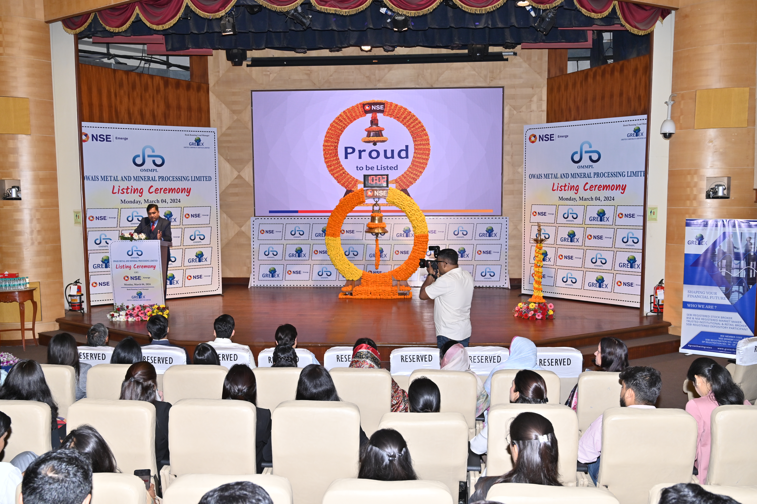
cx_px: 378
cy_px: 252
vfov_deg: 42.9
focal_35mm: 30
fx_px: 641
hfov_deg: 61.1
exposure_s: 1/160
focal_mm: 30.5
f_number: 5.6
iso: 400
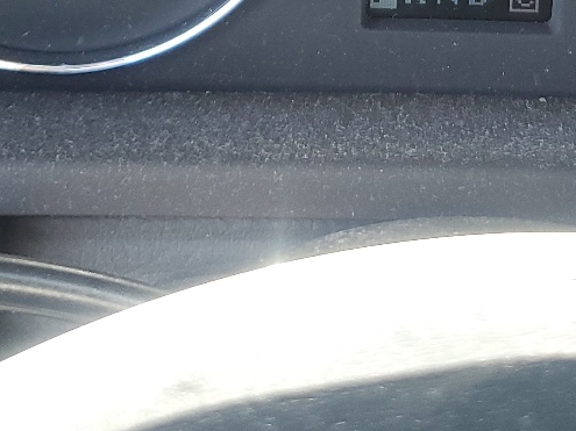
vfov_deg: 15.8
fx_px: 1397
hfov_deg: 23.1
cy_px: -261
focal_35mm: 84
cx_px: 426
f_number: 1.5
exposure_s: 1/120
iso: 84
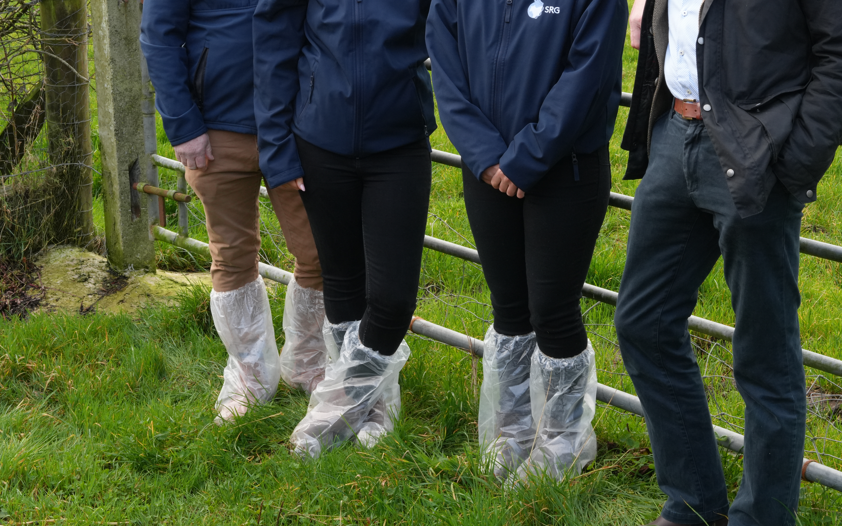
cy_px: 138
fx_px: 1606
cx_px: 485
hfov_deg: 29.3
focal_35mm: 70
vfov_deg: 18.5
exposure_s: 1/50
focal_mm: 42
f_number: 11
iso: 640
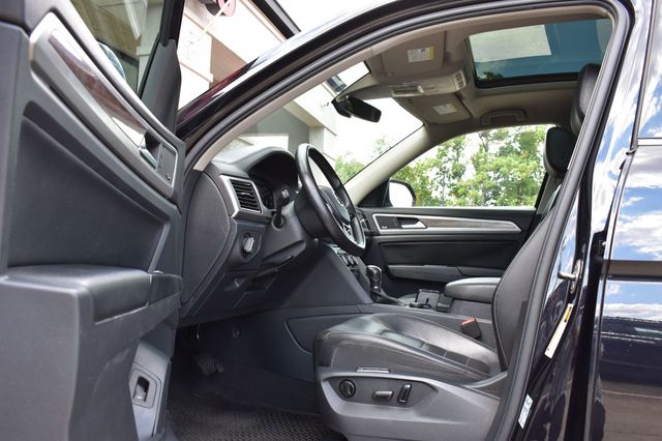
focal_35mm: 32
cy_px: 220
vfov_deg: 41.7
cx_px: 331
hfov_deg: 59.5
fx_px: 579
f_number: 9
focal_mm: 21
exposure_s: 1/100
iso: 400
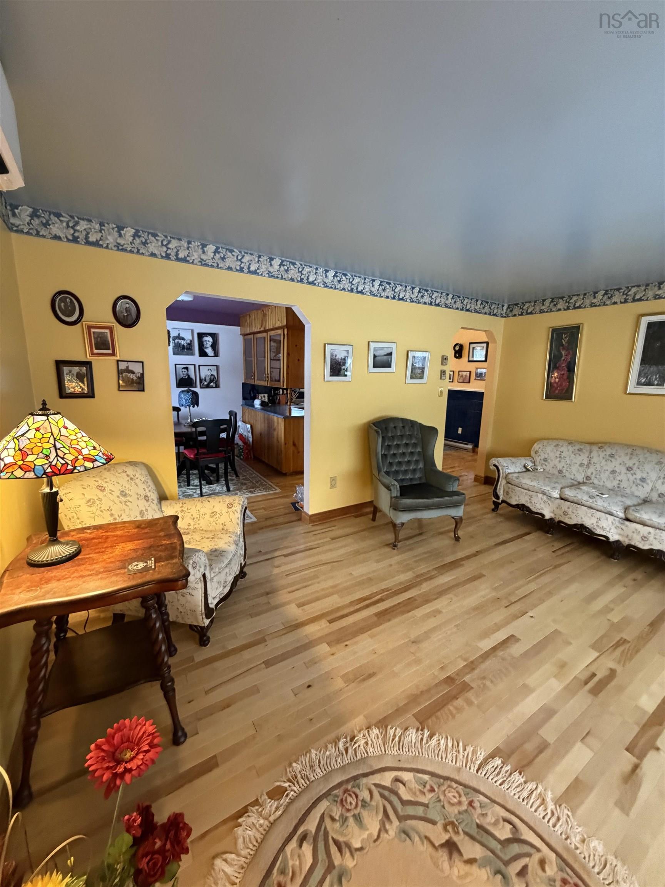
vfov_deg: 102.1
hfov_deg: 85.7
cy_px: 444
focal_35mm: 14
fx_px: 359
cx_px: 332
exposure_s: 1/60
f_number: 2.2
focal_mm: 2.22
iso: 640
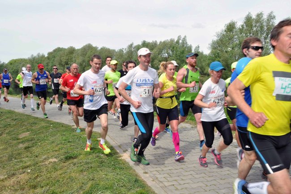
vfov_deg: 35.4
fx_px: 303
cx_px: 146
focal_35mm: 38
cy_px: 97
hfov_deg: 51.3
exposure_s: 1/200
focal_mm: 25
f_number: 25
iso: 800
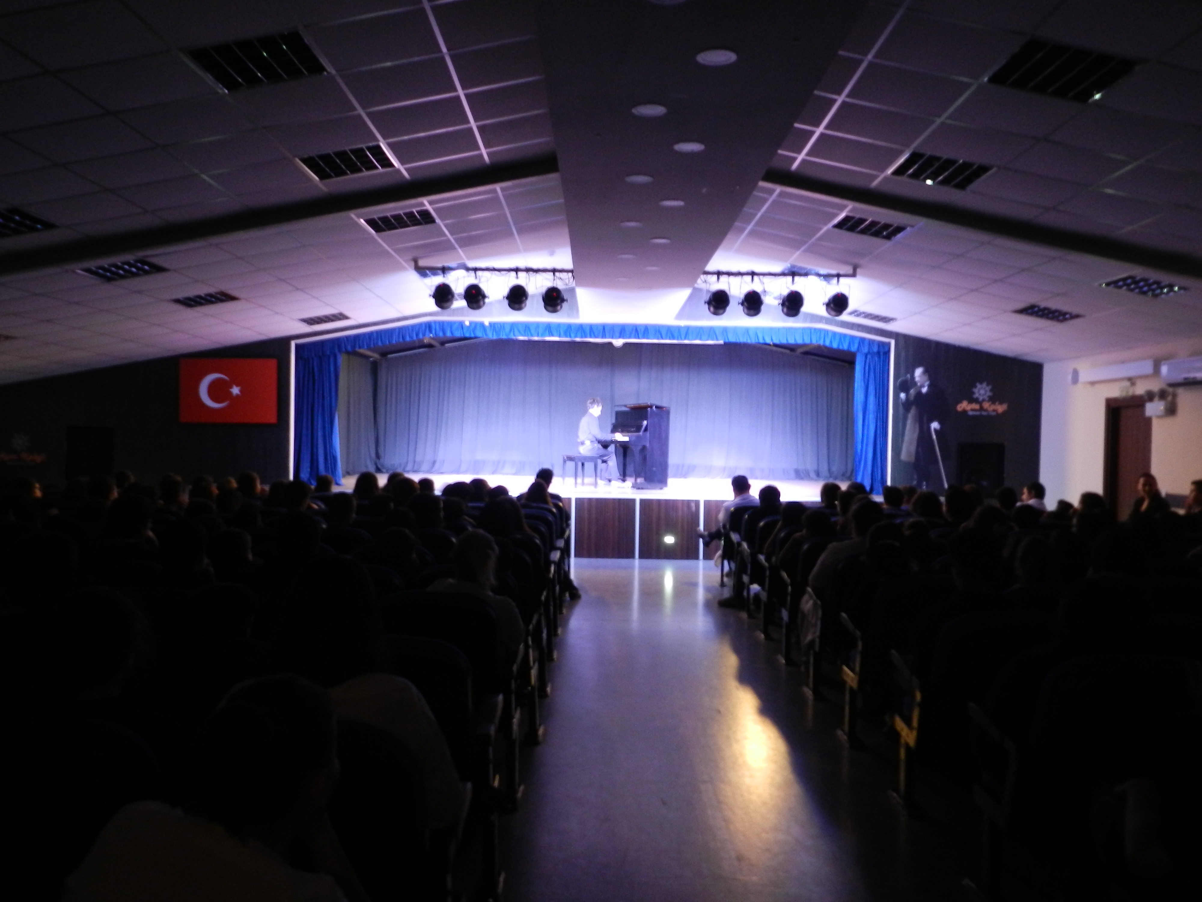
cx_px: 601
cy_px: 451
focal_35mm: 28
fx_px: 972
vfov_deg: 49.7
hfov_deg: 63.4
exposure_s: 1/2.5
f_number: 3.6
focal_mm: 5
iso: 400
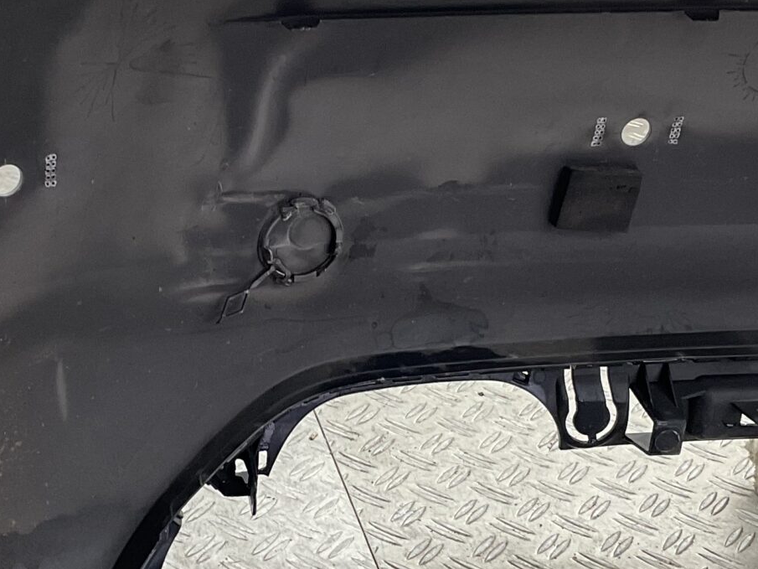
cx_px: 317
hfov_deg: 23.8
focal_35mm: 82
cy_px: 345
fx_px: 1796
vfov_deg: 18.0
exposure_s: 1/100
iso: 40
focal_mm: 3
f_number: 1.8
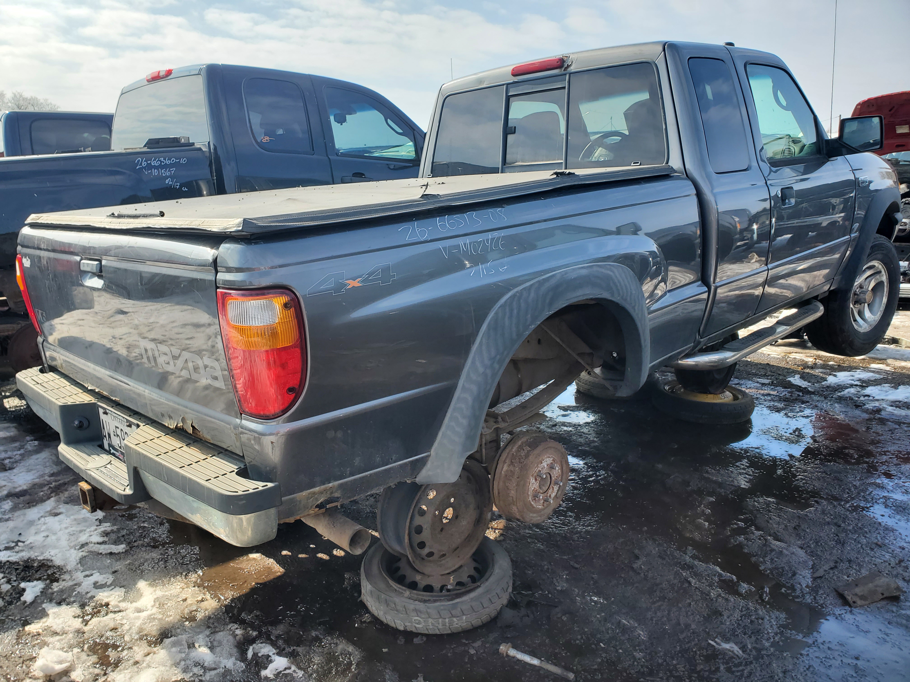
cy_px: 341
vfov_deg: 53.1
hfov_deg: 67.3
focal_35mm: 26
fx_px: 683
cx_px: 455
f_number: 2.4
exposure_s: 1/790
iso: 50
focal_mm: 4.3
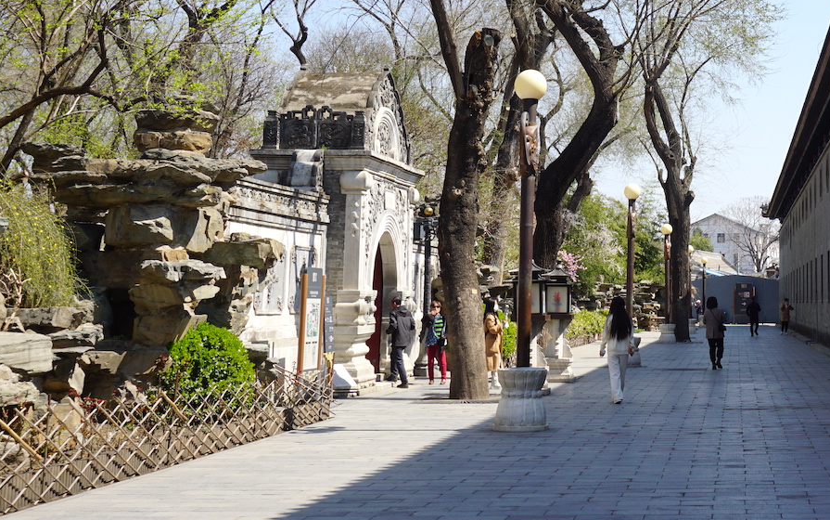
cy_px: 88
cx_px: 687
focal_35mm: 65
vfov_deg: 19.8
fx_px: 1469
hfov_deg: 30.6
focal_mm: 23
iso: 100
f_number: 11
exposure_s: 1/125
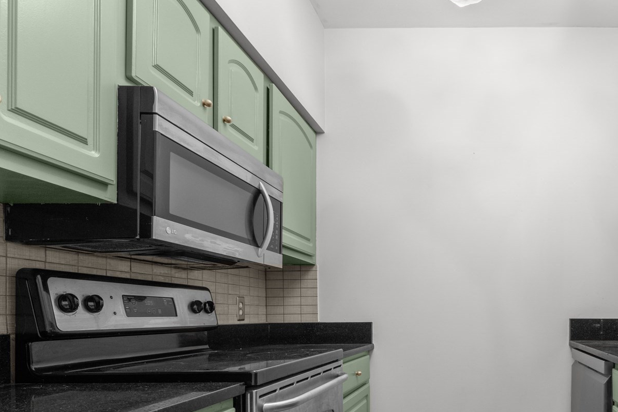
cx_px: 477
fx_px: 432
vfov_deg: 48.8
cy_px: 311
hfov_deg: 65.8
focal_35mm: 25
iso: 1600
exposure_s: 1/3
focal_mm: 14.7
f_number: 11
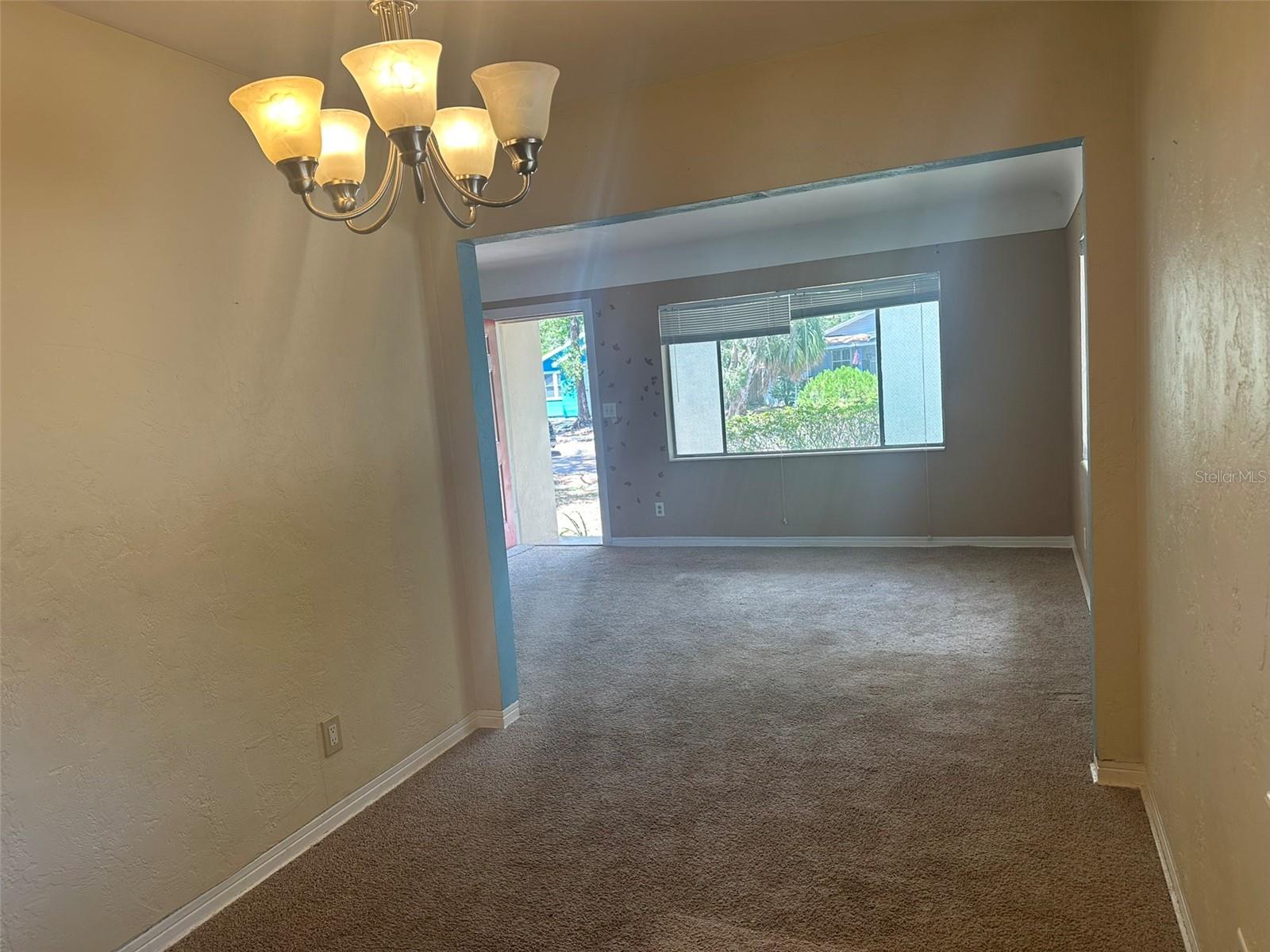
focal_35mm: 24
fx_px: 881
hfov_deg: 71.6
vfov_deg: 56.8
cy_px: 476
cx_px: 635
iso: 80
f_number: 1.78
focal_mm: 6.86
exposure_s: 1/161
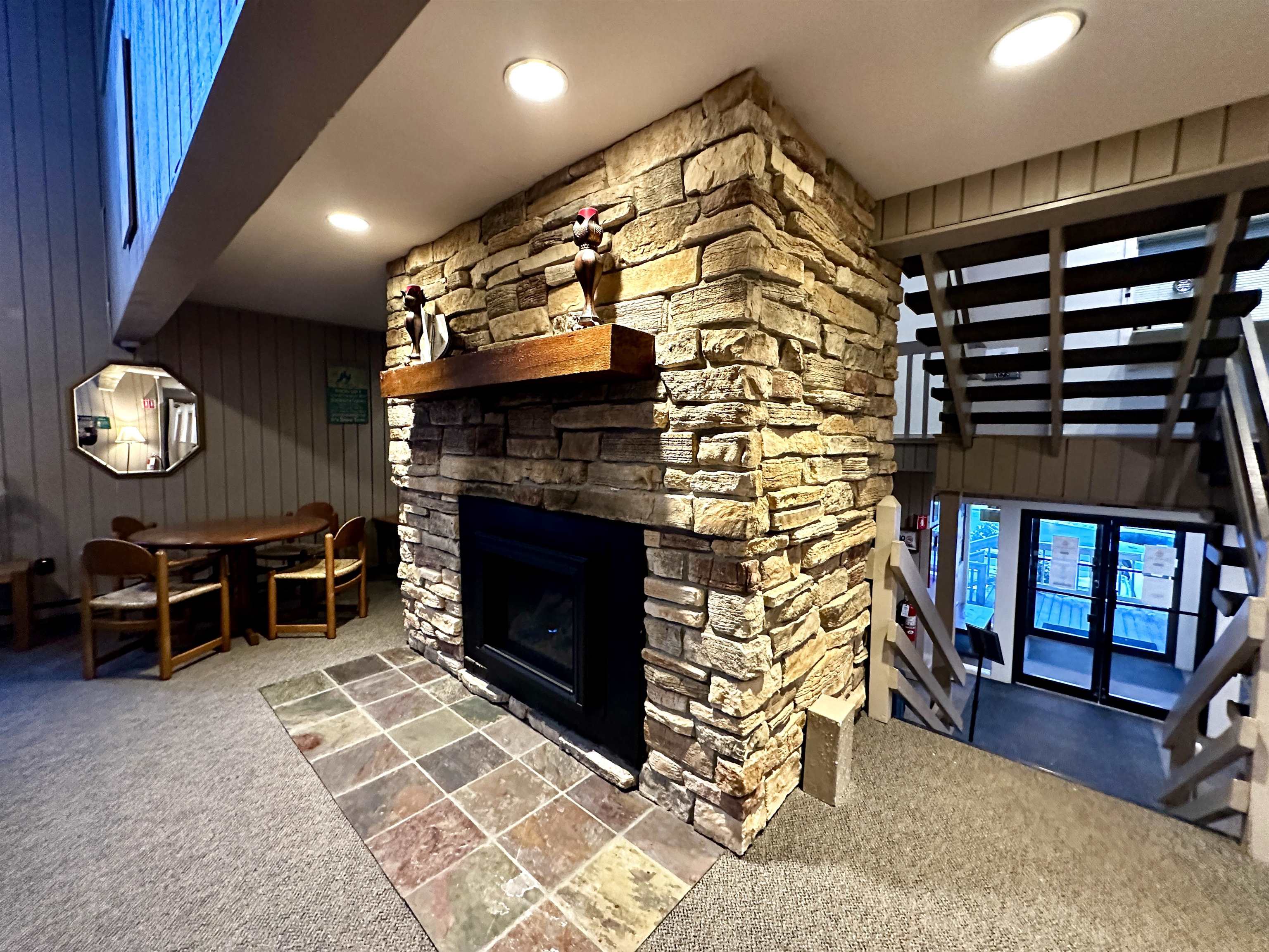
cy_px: 476
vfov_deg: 85.7
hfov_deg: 102.1
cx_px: 634
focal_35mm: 14
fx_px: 513
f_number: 2.2
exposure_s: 1/60
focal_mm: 2.22
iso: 640
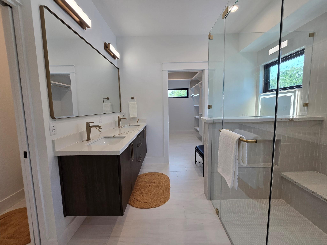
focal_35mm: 13
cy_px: 122
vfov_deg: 89.9
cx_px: 164
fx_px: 123
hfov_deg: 106.2
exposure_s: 1/120
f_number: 2.2
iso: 80
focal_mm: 2.2
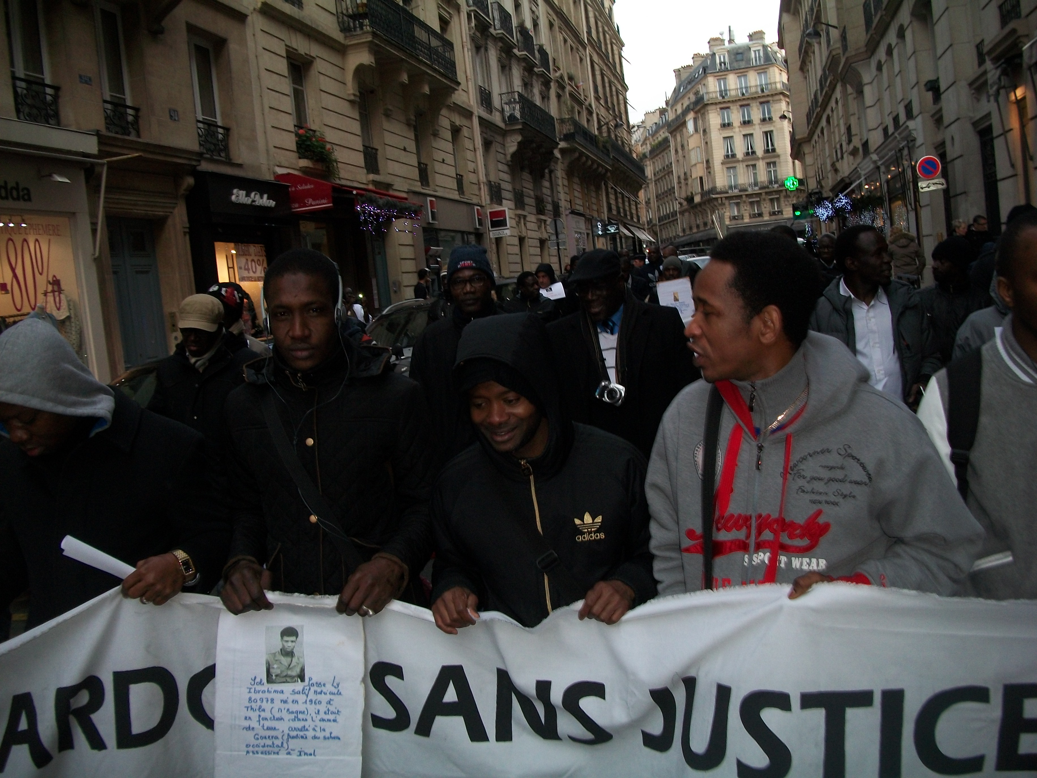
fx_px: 959
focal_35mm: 32
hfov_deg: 56.8
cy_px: 389
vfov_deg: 44.2
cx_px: 518
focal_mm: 5.7
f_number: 2.9
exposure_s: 1/100
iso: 80
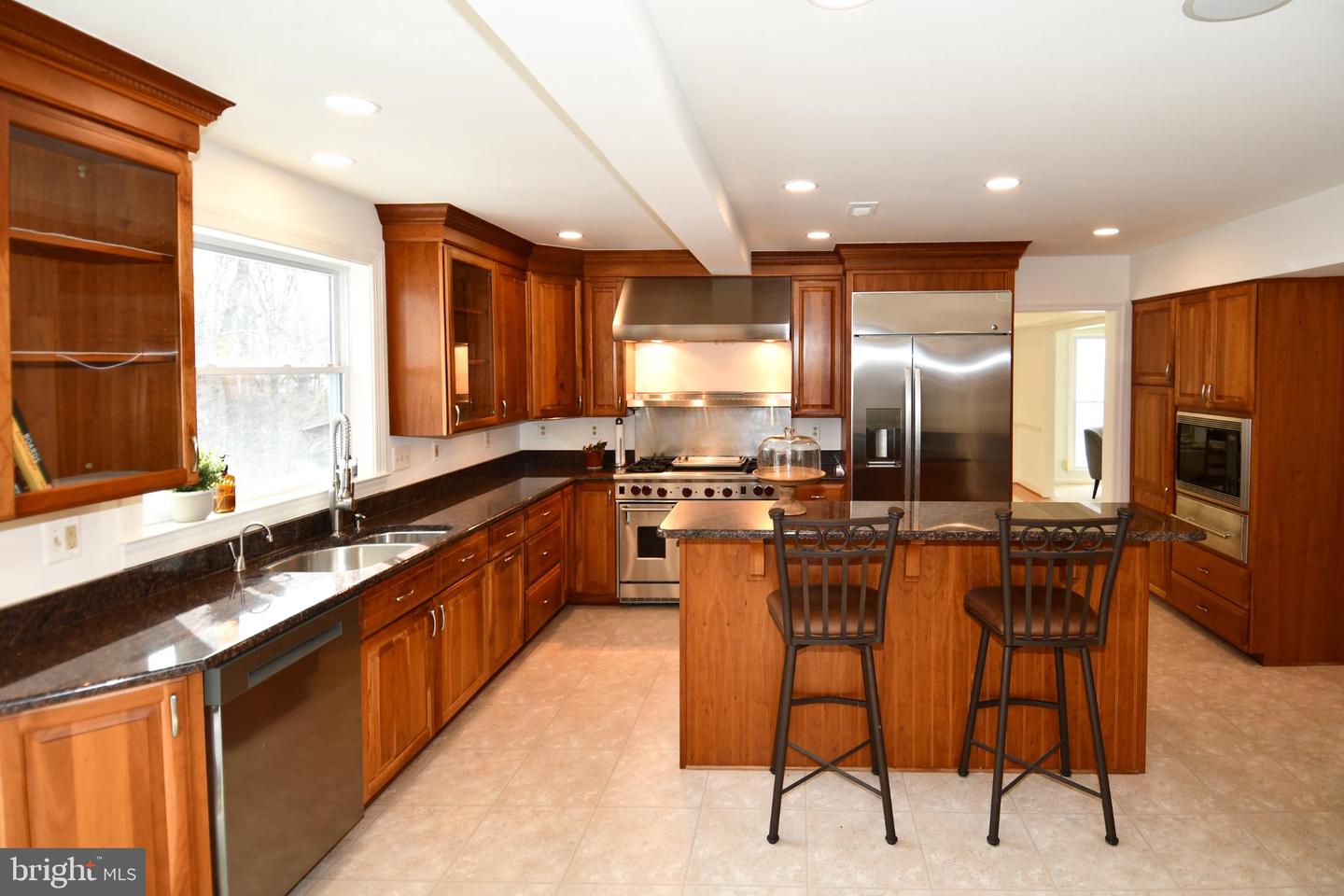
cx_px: 672
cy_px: 448
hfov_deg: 90.0
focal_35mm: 18
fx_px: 672
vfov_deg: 67.4
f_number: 4.5
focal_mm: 12
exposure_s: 1/80
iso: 200
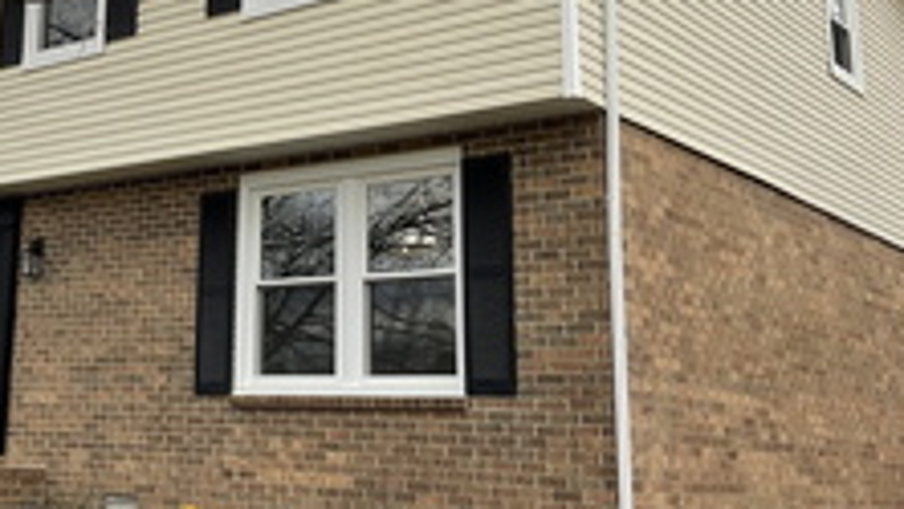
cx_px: 130
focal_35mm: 57
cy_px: 130
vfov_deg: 20.9
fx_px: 1367
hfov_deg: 35.0
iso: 16
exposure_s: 1/739
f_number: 1.8
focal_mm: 3
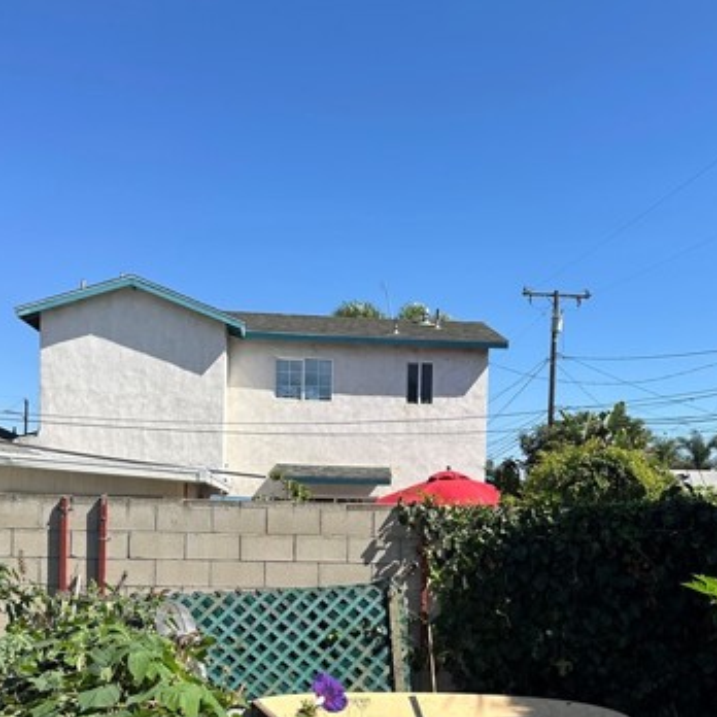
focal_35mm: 39
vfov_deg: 41.7
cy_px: 525
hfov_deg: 42.8
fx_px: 914
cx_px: 383
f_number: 1.78
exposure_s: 1/4016
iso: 80
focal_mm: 6.86
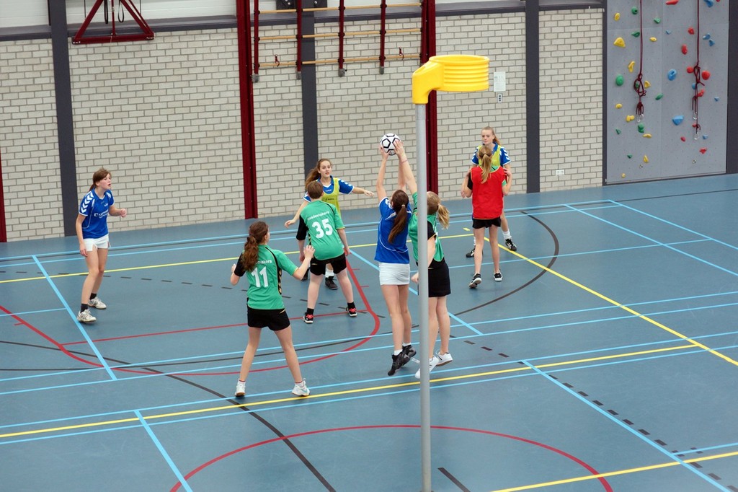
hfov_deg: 27.0
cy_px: 246
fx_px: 1537
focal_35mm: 75
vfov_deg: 18.2
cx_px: 369
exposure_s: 1/250
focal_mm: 50
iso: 640
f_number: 2
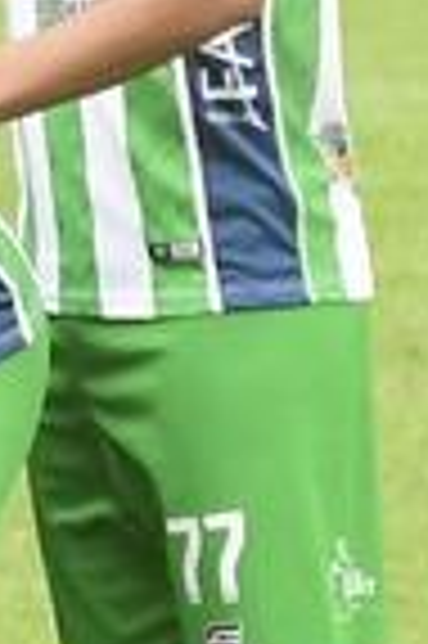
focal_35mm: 1977
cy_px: 106
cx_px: -1320
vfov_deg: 1.0
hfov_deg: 0.7
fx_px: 35339
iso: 1600
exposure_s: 1/2000
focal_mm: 200
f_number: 5.6
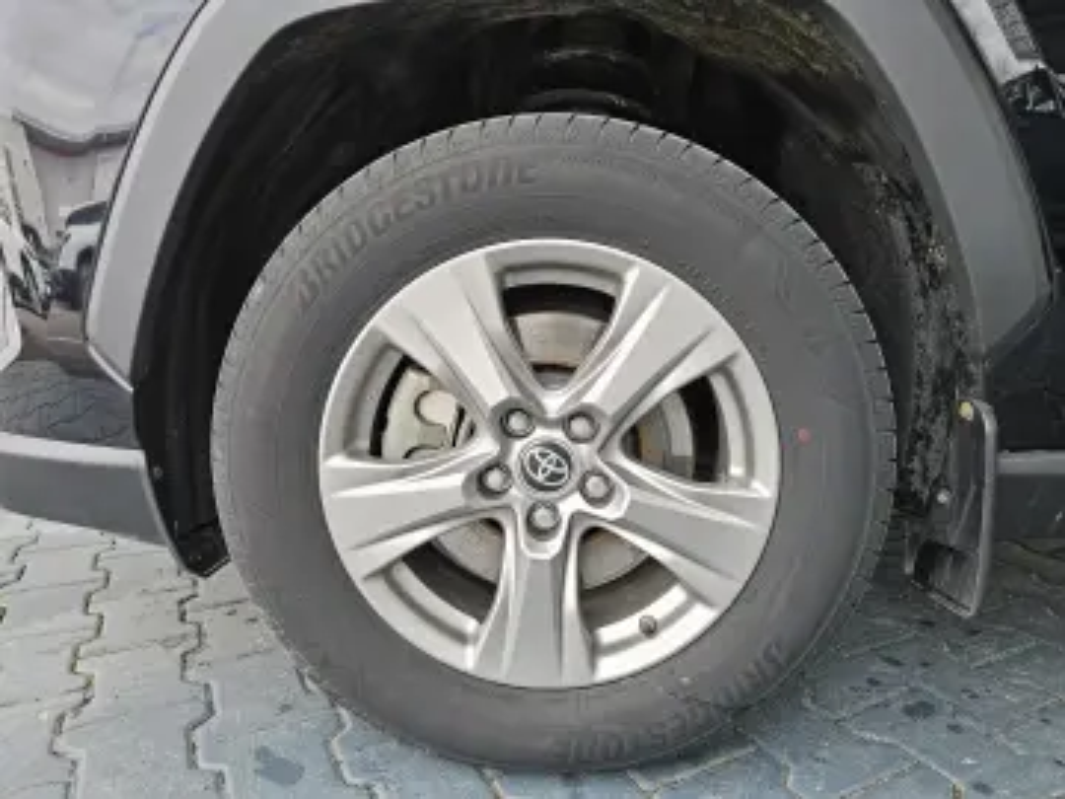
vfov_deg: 58.9
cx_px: 532
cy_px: 400
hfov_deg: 73.9
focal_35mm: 23
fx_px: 708
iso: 25
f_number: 1.7
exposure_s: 1/100
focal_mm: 6.3
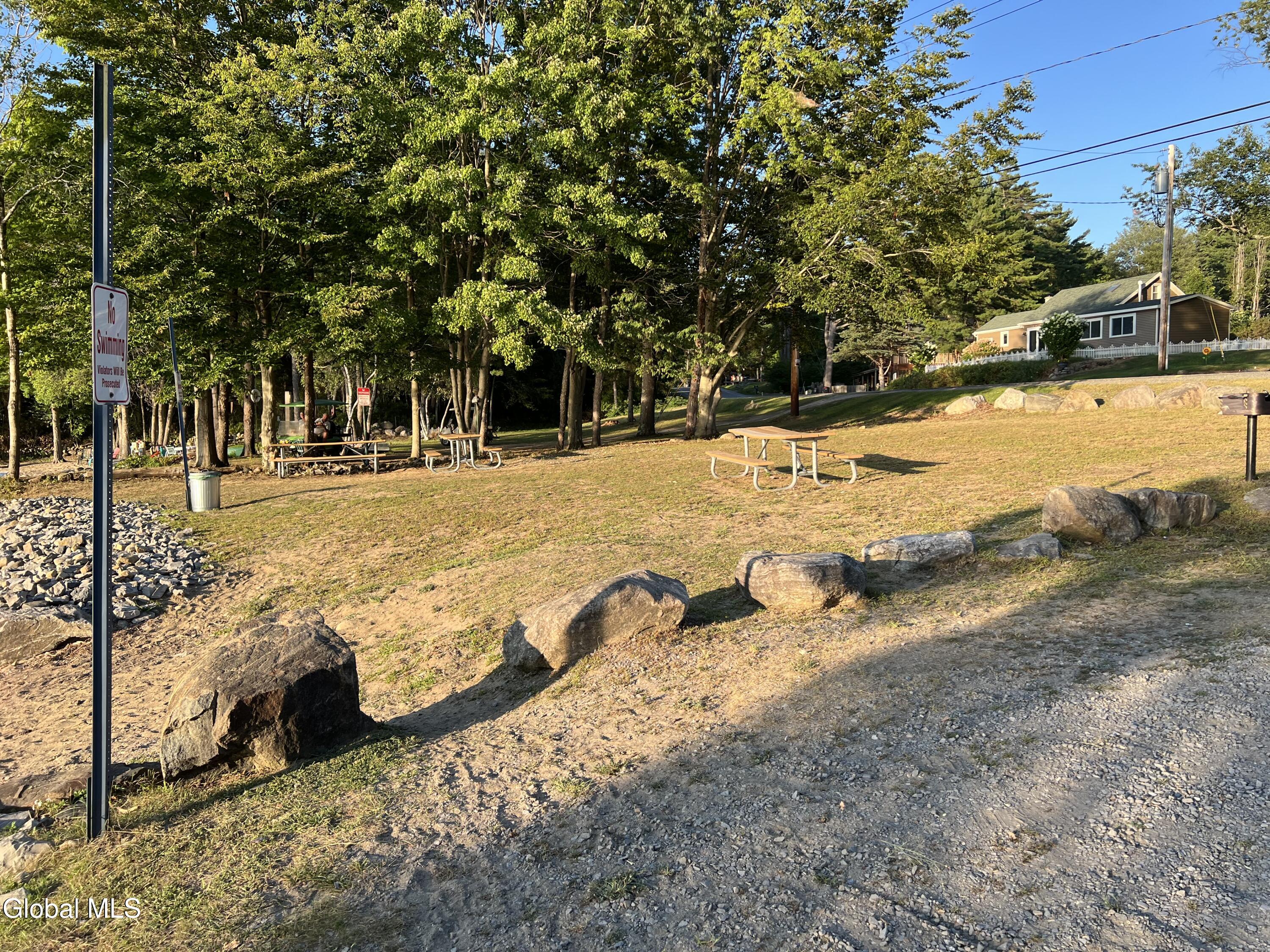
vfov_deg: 53.1
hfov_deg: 67.3
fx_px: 954
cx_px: 635
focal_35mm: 26
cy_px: 476
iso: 50
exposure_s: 1/846
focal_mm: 5.7
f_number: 1.5
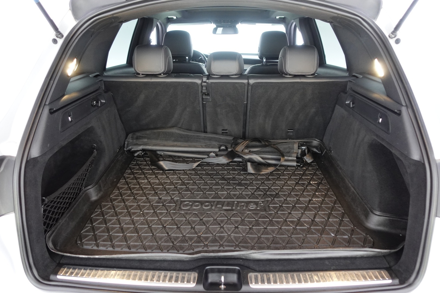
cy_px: 146
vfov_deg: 53.1
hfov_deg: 73.7
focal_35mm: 24
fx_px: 293
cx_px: 220
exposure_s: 1/20
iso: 800
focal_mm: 9.4
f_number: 1.8
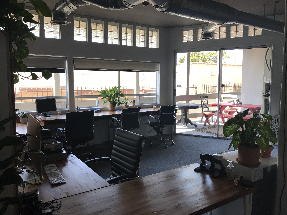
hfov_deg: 63.4
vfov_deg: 49.7
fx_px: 232
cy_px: 108
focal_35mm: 28
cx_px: 144
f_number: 1.8
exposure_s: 1/121
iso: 20
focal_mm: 3.99
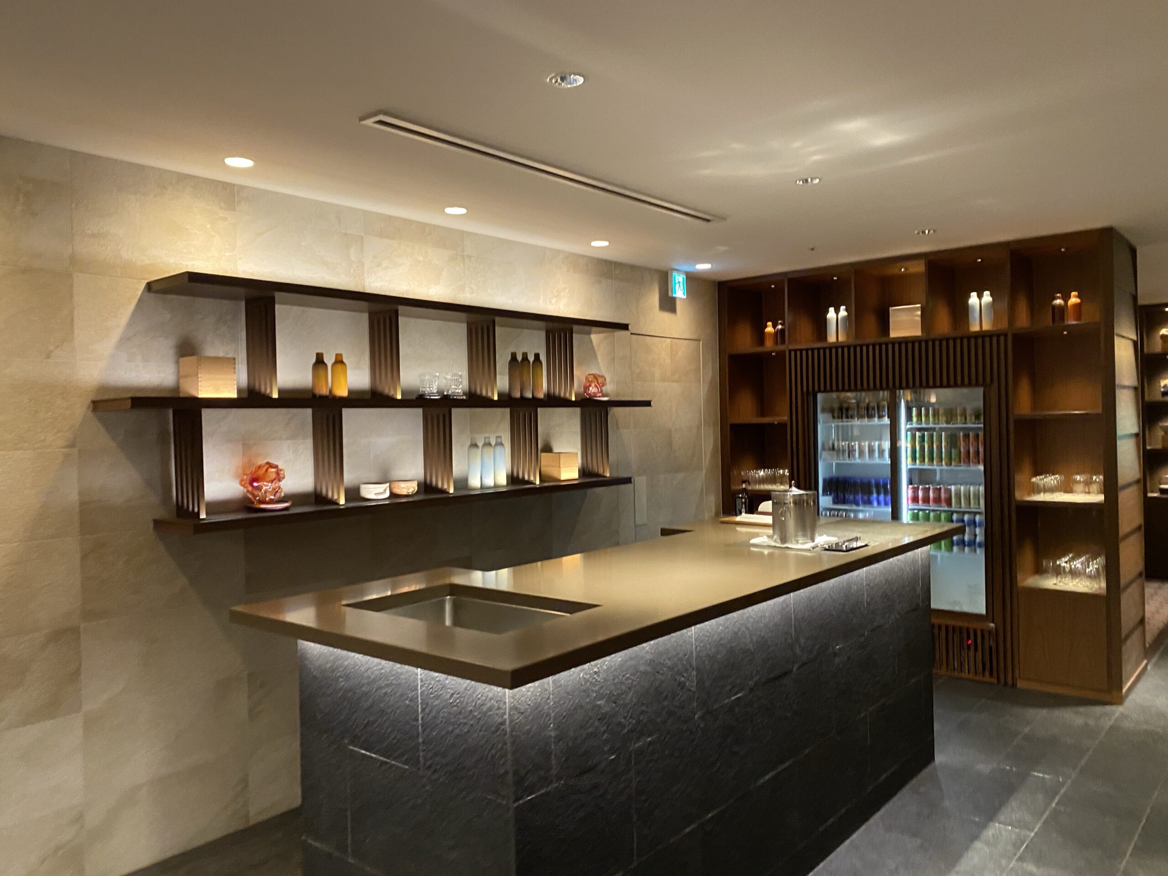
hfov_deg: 67.3
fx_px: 877
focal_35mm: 26
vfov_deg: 53.1
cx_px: 584
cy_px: 438
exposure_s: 1/33
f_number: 1.8
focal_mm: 4.25
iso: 320
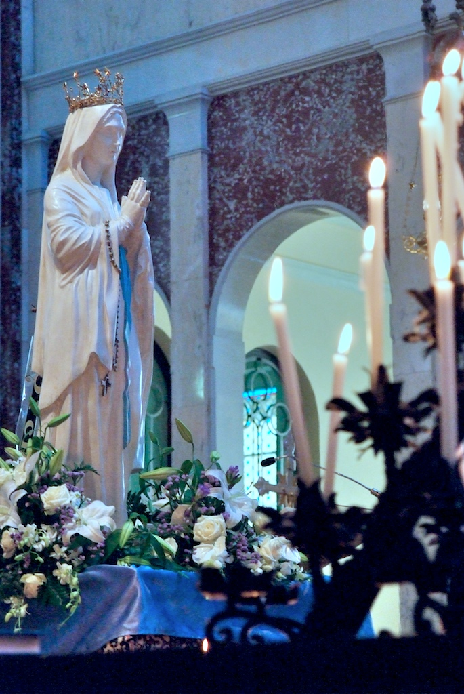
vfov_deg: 18.9
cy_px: 347
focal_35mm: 108
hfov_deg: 12.7
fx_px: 2083
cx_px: 232
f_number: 6.3
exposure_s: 1/80
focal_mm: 72
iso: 3200
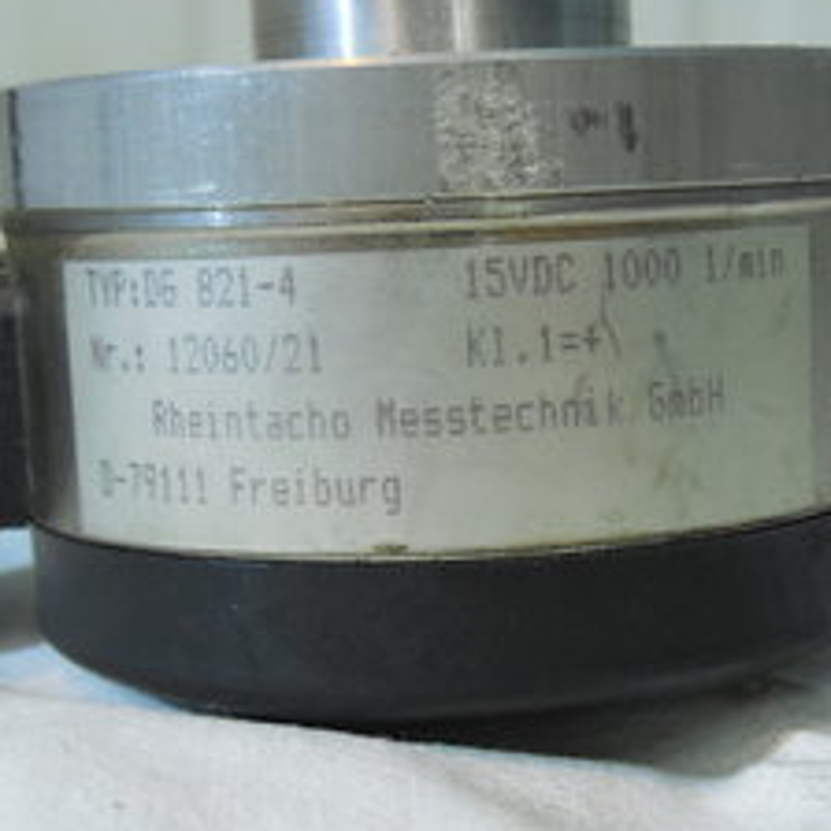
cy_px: 419
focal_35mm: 68
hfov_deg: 25.3
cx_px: 505
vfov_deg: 25.4
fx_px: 1847
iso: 400
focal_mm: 7.8
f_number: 3.9
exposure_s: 1/25
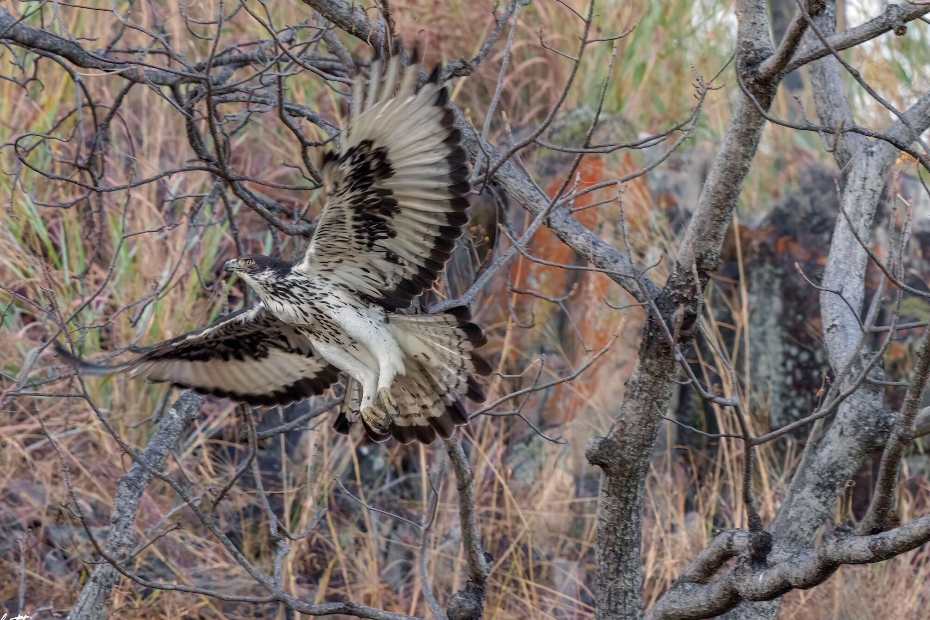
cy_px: 284
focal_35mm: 667
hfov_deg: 3.1
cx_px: 399
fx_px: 17228
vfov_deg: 2.1
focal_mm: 560
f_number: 9
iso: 2500
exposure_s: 1/500
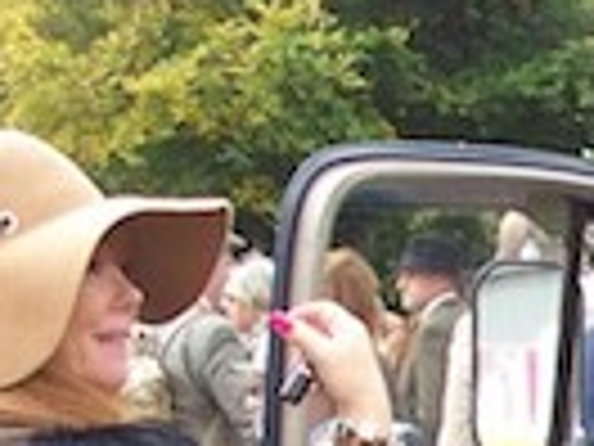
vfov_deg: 7.1
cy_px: 996
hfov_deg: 9.2
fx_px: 3415
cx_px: 1300
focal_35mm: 199
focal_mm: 7.54
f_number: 2.8
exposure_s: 1/125
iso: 80
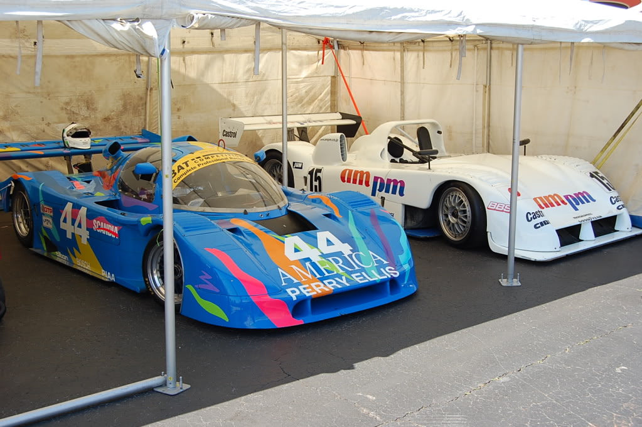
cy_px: 214
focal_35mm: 45
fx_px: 802
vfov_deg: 29.8
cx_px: 321
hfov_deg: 43.6
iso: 200
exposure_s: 1/200
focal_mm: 30
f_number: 7.1
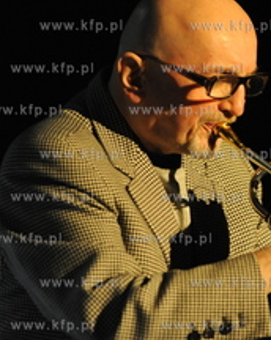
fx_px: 3499
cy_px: 175
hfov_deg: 4.4
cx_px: 287
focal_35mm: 348
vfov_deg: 5.6
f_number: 2.8
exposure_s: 1/125
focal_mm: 200
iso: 3200
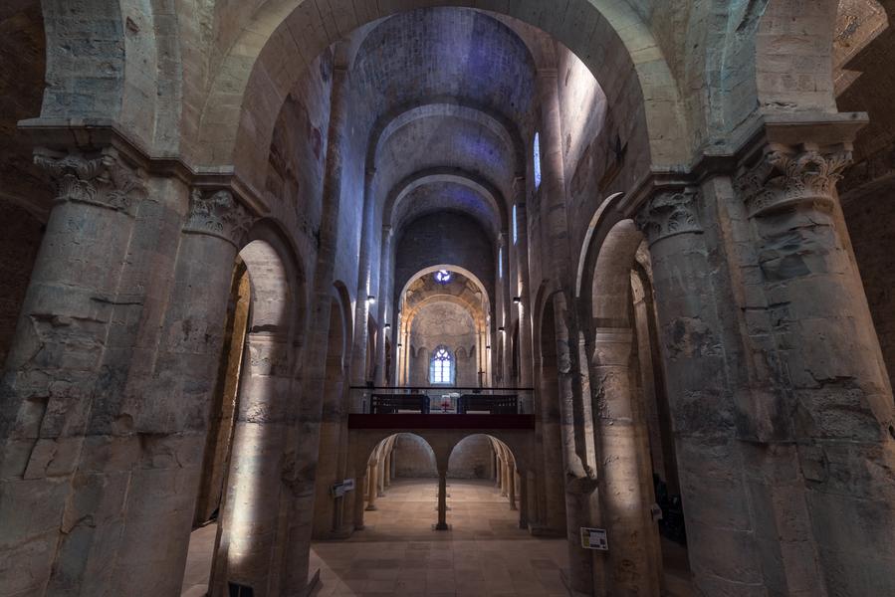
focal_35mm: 15
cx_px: 448
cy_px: 298
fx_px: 373
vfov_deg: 77.4
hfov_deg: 100.4
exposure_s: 3
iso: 100
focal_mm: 15
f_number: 11
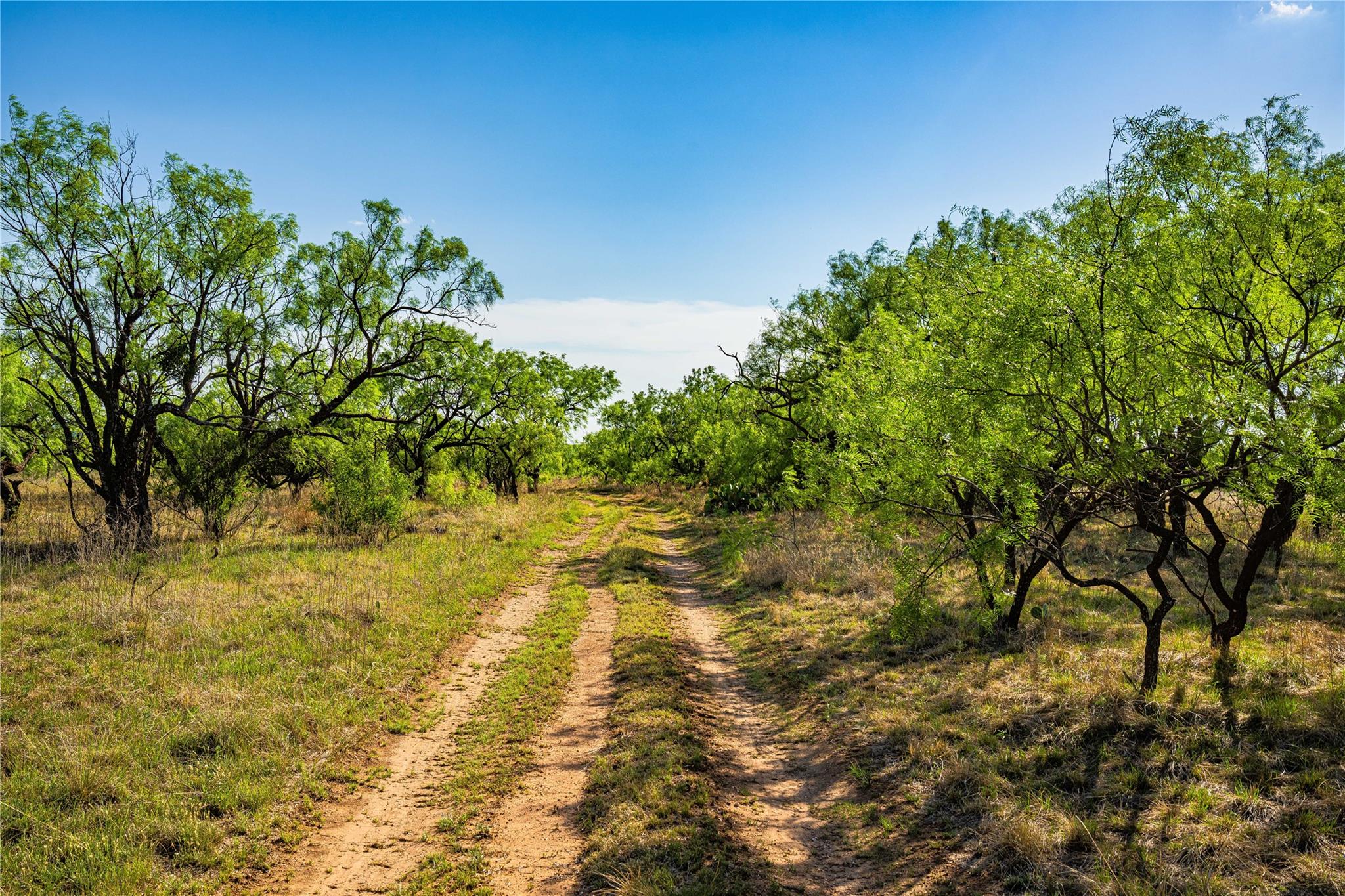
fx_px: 1345
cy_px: 448
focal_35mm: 36
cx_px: 672
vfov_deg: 36.9
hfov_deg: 53.1
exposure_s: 1/250
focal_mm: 36
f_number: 11
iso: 125
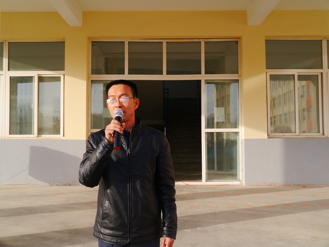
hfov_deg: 46.8
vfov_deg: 36.0
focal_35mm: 40
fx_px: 380
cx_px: 164
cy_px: 124
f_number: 6.3
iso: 160
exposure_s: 1/200
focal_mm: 20
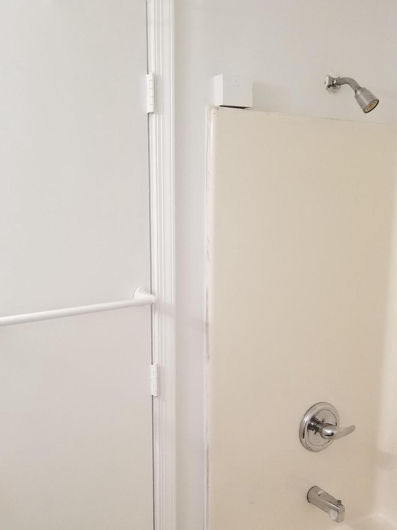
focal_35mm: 34
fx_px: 520
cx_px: 178
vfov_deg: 53.5
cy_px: 325
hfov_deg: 41.7
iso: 160
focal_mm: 4.25
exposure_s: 1/60
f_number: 1.7
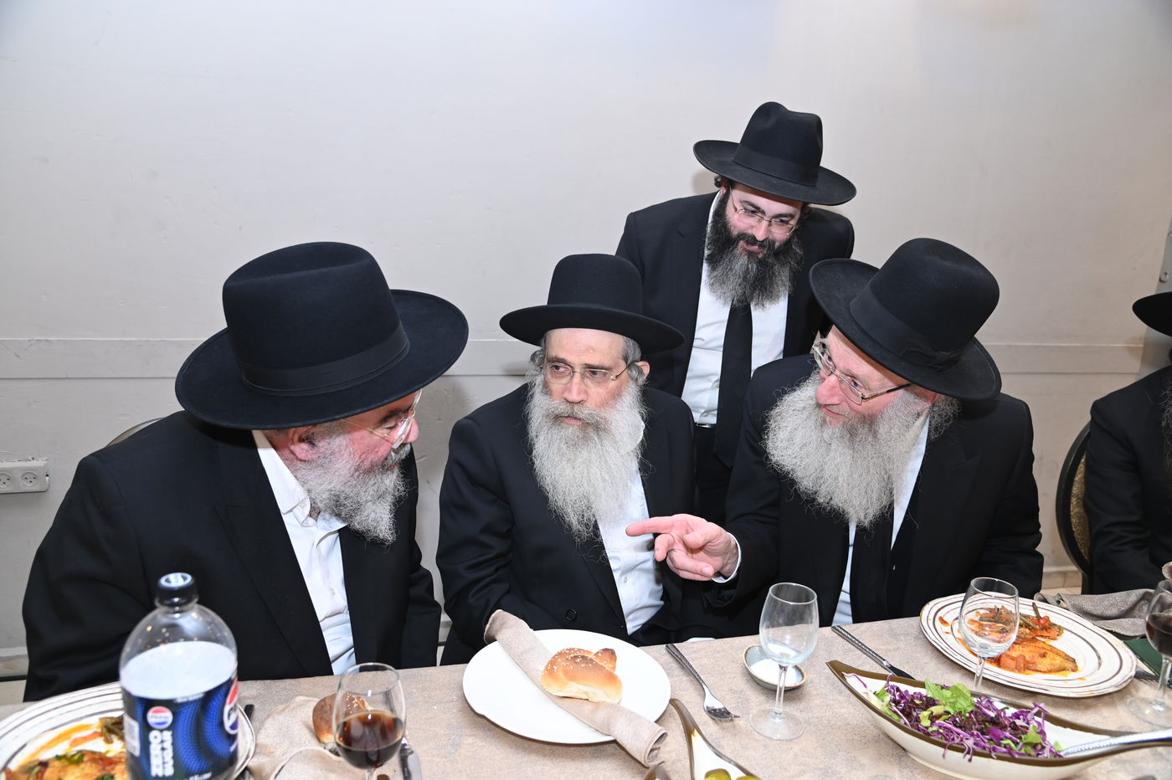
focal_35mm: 30
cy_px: 390
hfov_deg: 62.0
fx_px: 976
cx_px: 586
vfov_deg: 43.6
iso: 2000
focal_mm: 30
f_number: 4.5
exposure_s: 1/160
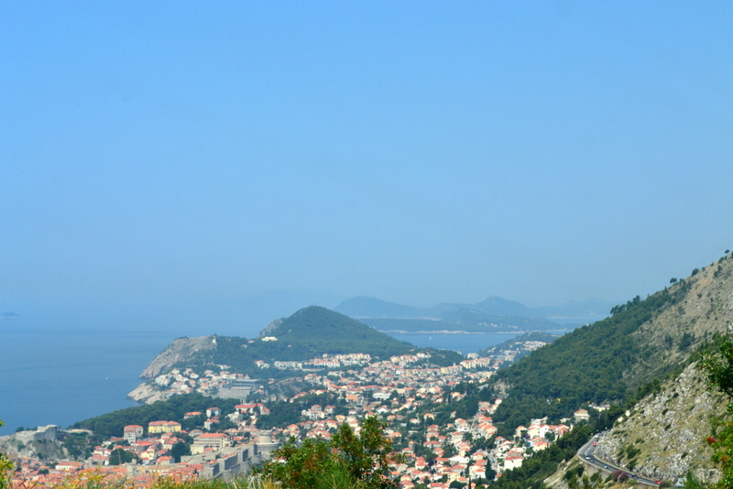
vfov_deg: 18.9
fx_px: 1466
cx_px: 366
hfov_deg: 28.1
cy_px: 244
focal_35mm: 72
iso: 400
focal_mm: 48
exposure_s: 1/500
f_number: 11
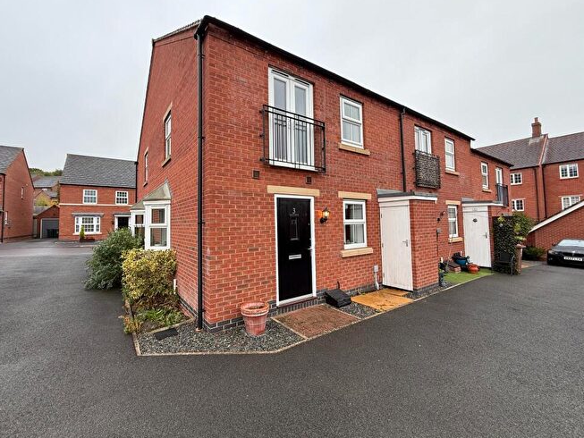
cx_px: 277
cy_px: 210
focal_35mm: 15
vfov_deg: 81.7
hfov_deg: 98.1
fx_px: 253
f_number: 2.2
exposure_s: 1/110
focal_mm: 2.22
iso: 64
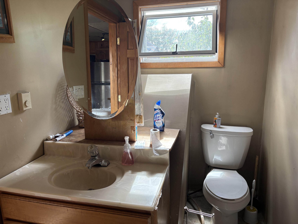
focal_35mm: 26
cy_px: 112
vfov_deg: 53.1
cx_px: 149
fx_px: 224
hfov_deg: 67.3
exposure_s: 1/121
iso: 100
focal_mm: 5.96
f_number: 1.6
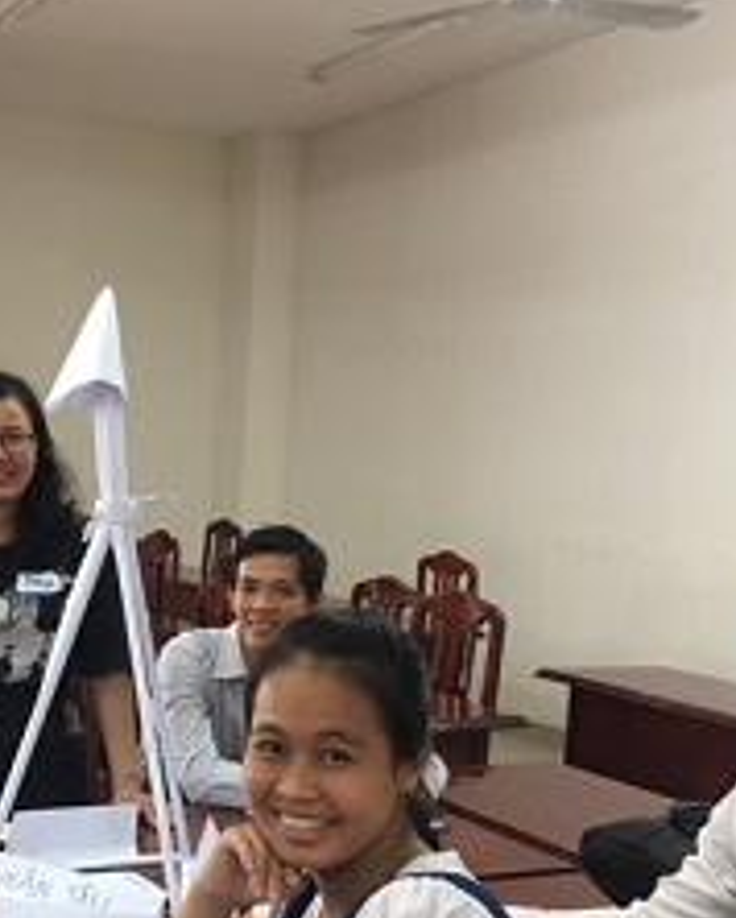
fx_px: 1387
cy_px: 591
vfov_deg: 36.3
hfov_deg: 28.7
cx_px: 87
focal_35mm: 51
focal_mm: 4.15
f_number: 2.2
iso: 100
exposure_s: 1/33
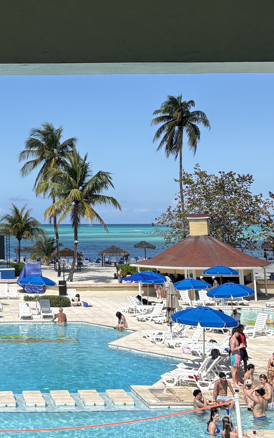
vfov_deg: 31.9
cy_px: 110
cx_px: -17
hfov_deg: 19.8
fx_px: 753
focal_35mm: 63
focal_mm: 5.96
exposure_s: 1/5348
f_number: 1.6
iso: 50
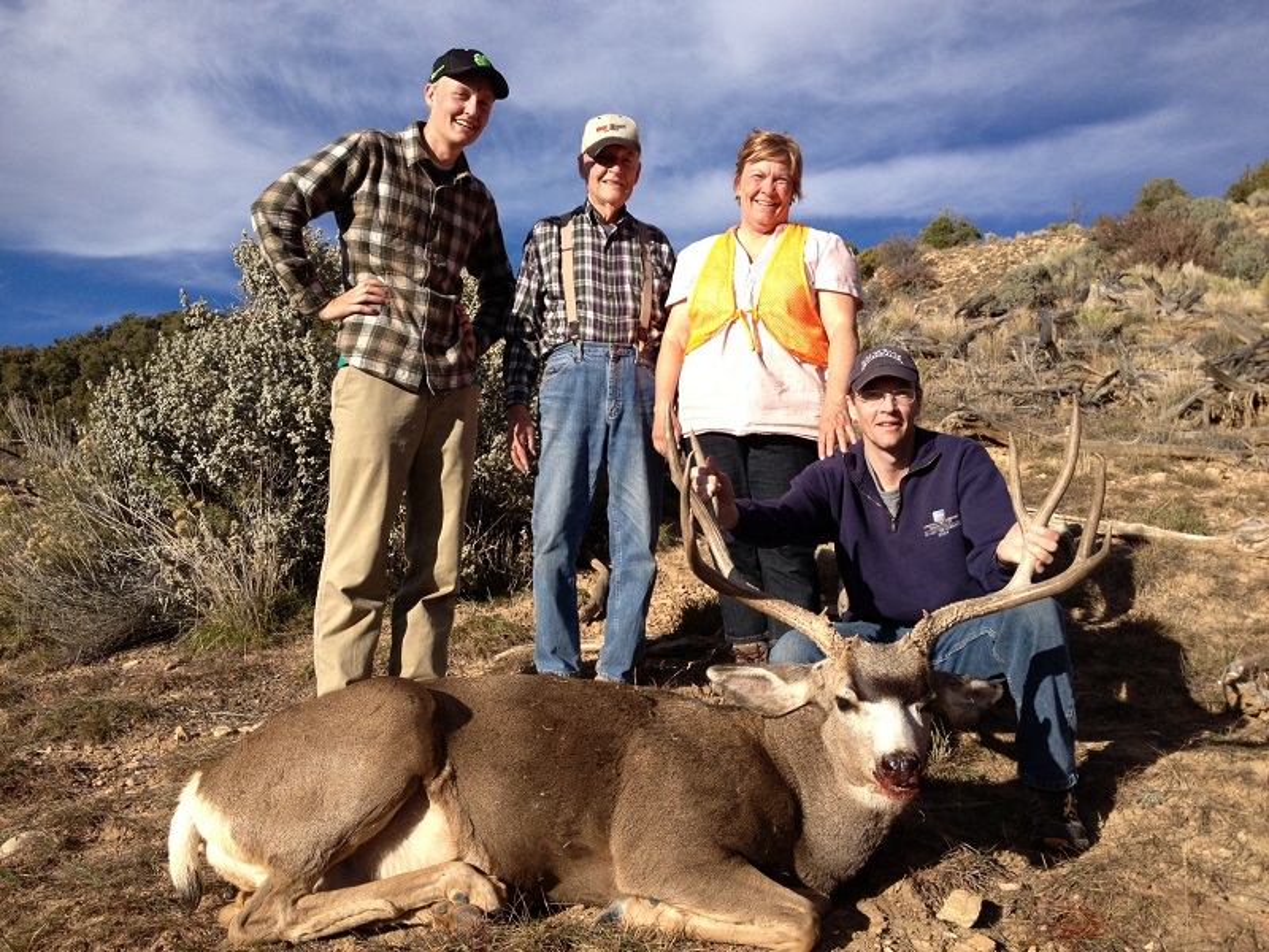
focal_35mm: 35
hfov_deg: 52.6
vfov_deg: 40.7
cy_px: 476
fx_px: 1283
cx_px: 634
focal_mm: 4.28
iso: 50
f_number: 2.4
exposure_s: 1/1346
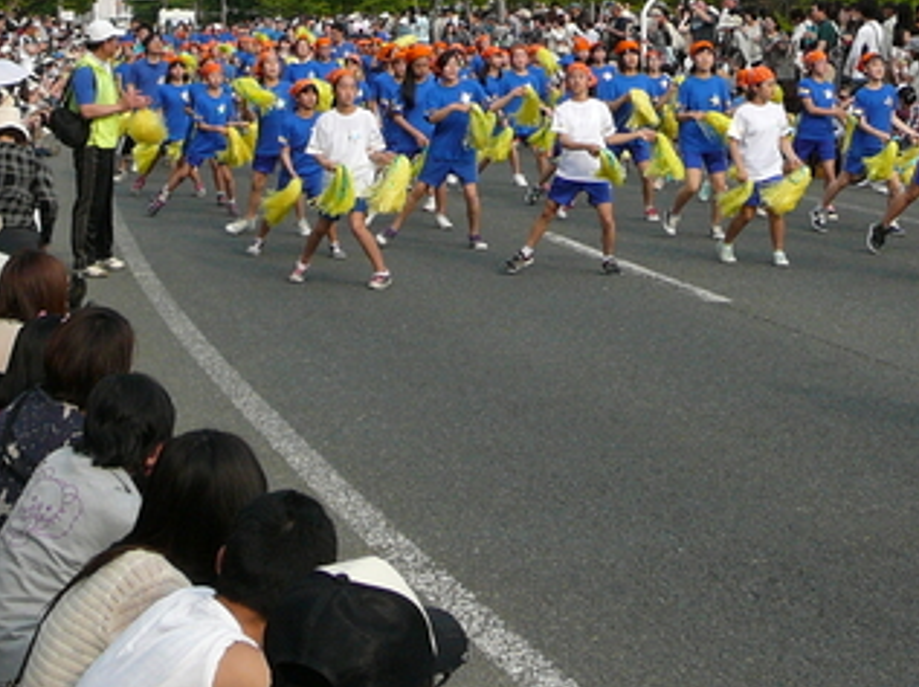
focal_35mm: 95
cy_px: 72
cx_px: 597
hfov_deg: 20.6
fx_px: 2519
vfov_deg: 15.4
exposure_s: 1/1000
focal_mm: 7
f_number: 3.3
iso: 100
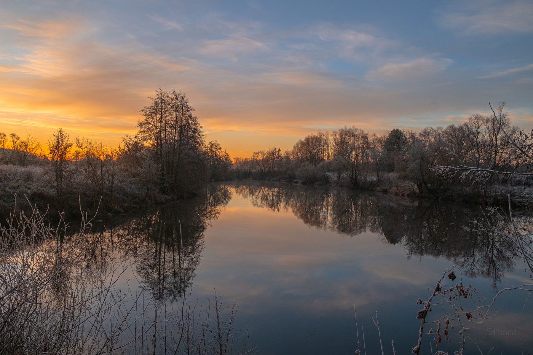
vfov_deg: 47.9
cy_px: 178
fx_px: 400
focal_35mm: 27
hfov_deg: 67.4
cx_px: 266
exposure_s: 1/160
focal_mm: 18
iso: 200
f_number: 8
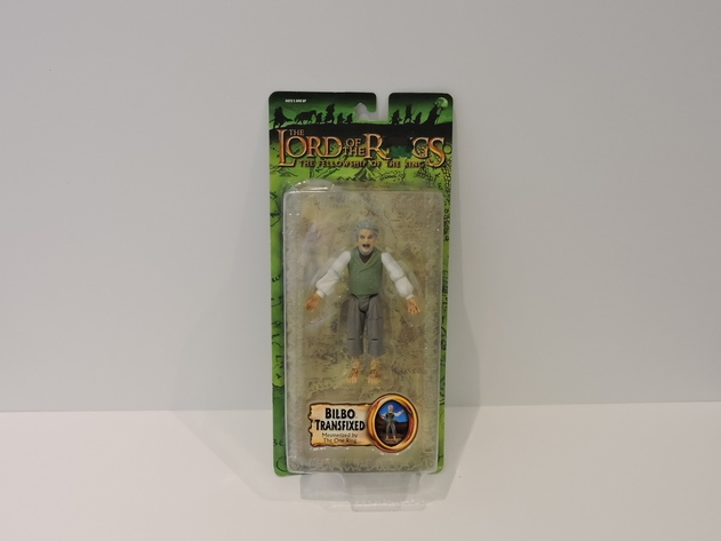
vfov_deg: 42.9
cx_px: 360
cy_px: 270
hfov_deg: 55.4
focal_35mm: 33
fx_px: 687
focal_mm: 5.9
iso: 800
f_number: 3.6
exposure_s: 1/100
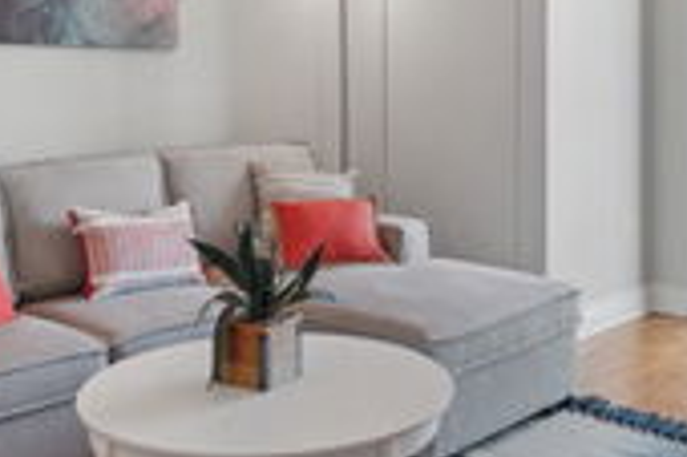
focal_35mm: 48
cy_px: 44
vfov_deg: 27.0
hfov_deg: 41.0
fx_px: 915
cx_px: 400
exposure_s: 1/4
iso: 200
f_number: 8
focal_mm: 17
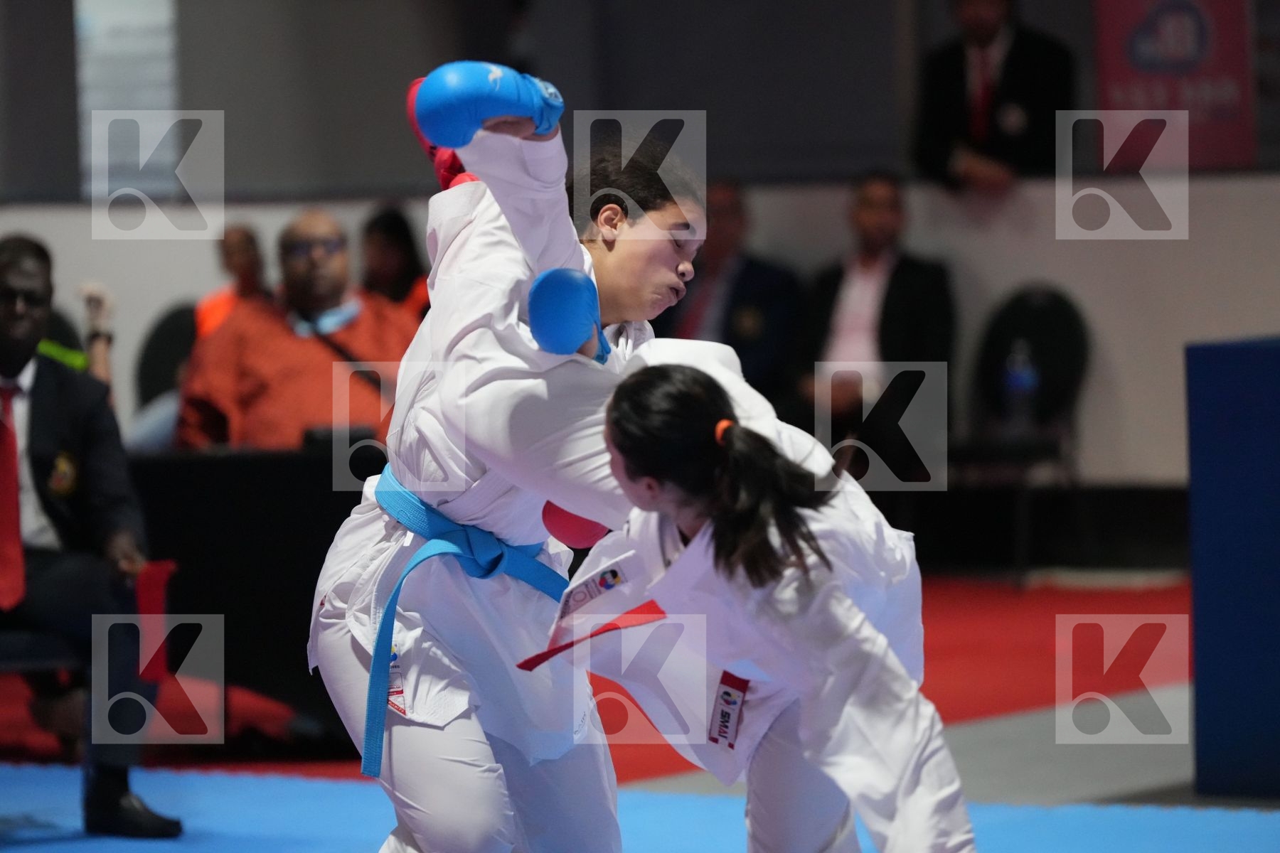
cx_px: 640
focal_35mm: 200
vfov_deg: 6.9
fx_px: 7111
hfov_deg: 10.3
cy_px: 426
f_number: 2.8
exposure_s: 1/800
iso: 10000
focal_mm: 200
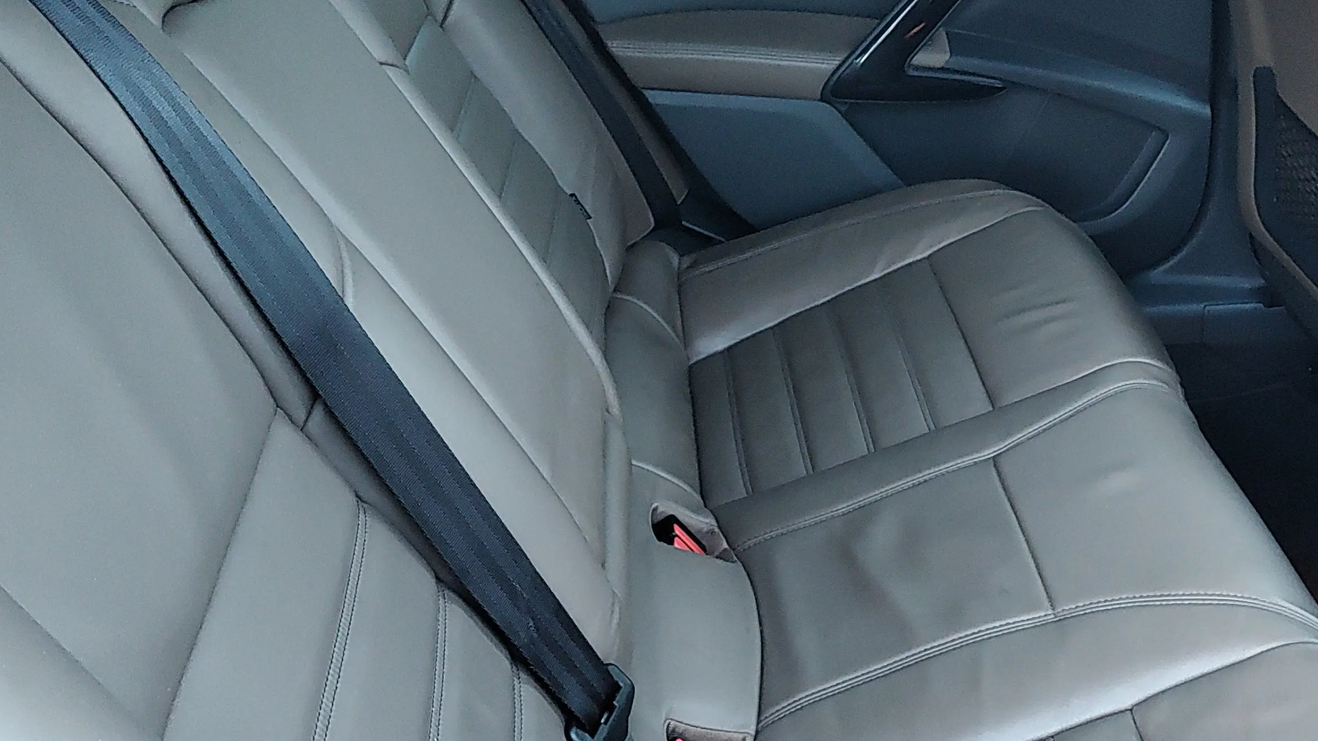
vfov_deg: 28.9
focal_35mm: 41
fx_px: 1433
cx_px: 797
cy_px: 458
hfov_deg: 49.1
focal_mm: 5.56
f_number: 1.8
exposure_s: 1/25
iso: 3450
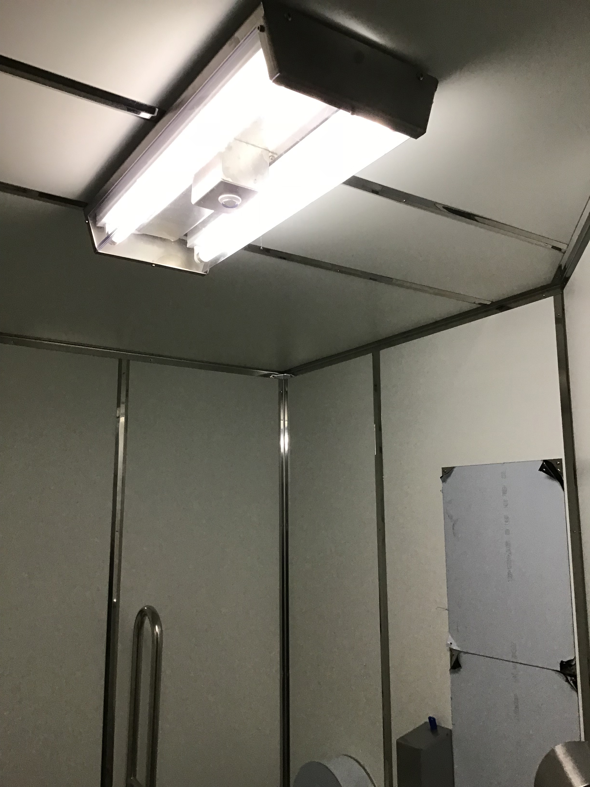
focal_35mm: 31
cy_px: 394
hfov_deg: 45.4
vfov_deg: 58.4
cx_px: 295
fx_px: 704
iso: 64
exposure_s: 1/33
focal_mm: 3.3
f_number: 2.4
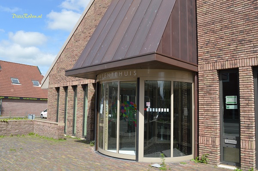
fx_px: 215
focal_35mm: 30
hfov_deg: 62.0
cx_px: 129
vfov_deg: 43.5
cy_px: 86
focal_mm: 20
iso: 100
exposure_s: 1/200
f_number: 9
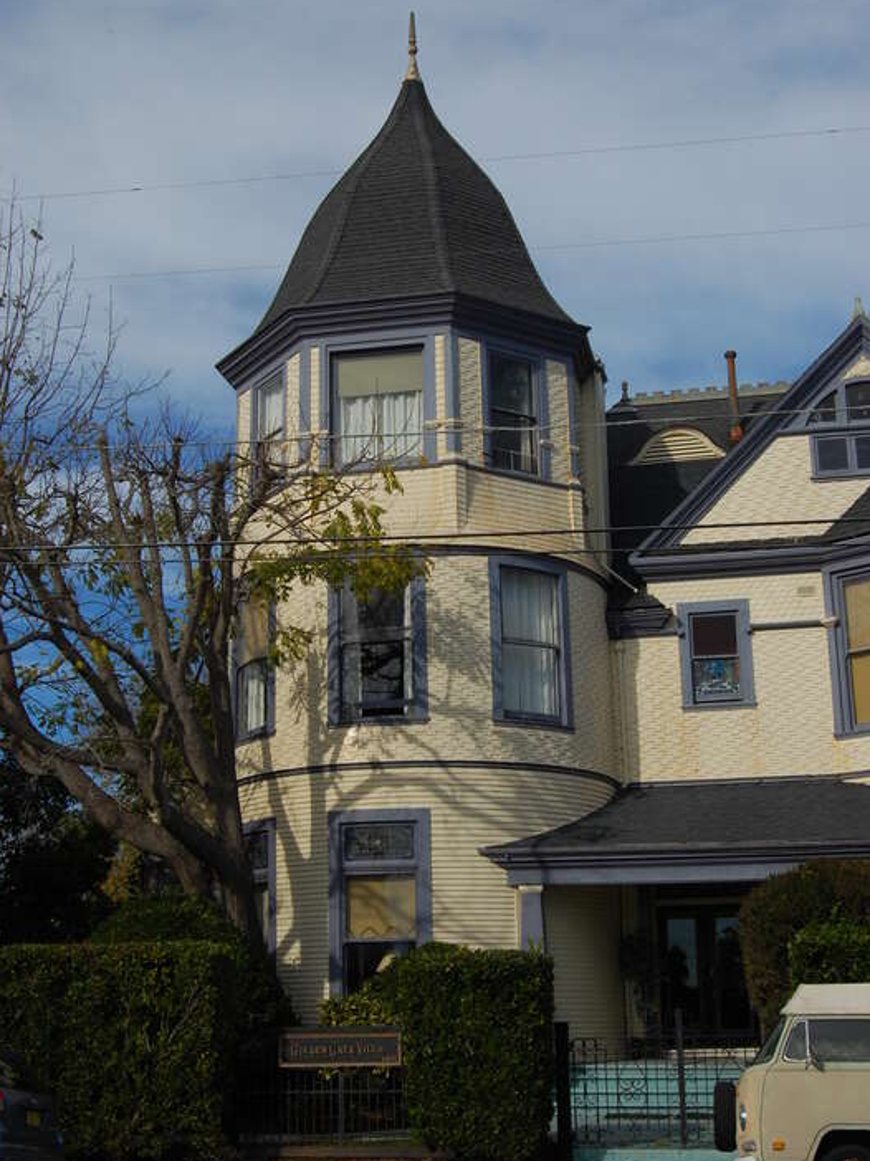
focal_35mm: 46
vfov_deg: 41.2
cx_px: 438
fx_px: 1542
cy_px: 602
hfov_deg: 31.5
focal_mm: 28
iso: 200
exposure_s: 1/160
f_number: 16
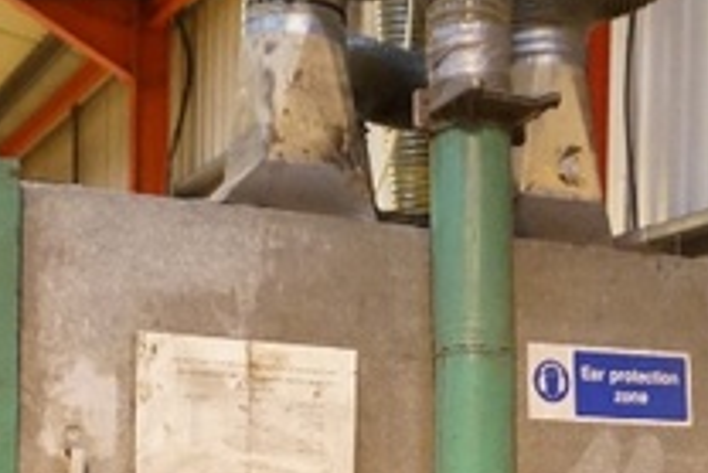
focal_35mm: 83
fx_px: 1633
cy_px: 657
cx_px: 408
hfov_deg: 24.4
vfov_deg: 15.5
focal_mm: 16
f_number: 3.5
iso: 3200
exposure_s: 1/30
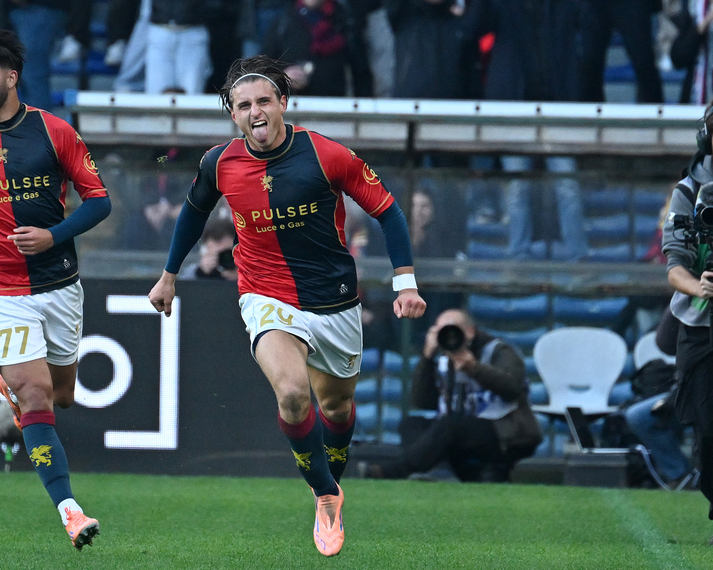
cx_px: 306
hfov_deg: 4.3
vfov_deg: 3.4
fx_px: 9540
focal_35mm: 452
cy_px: 286
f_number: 5.6
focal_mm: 400
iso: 3200
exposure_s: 1/1250
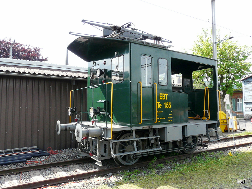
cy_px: 94
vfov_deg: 49.7
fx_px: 204
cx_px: 126
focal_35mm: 28
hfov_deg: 63.4
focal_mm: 4.6
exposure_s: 1/200
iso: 100
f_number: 4
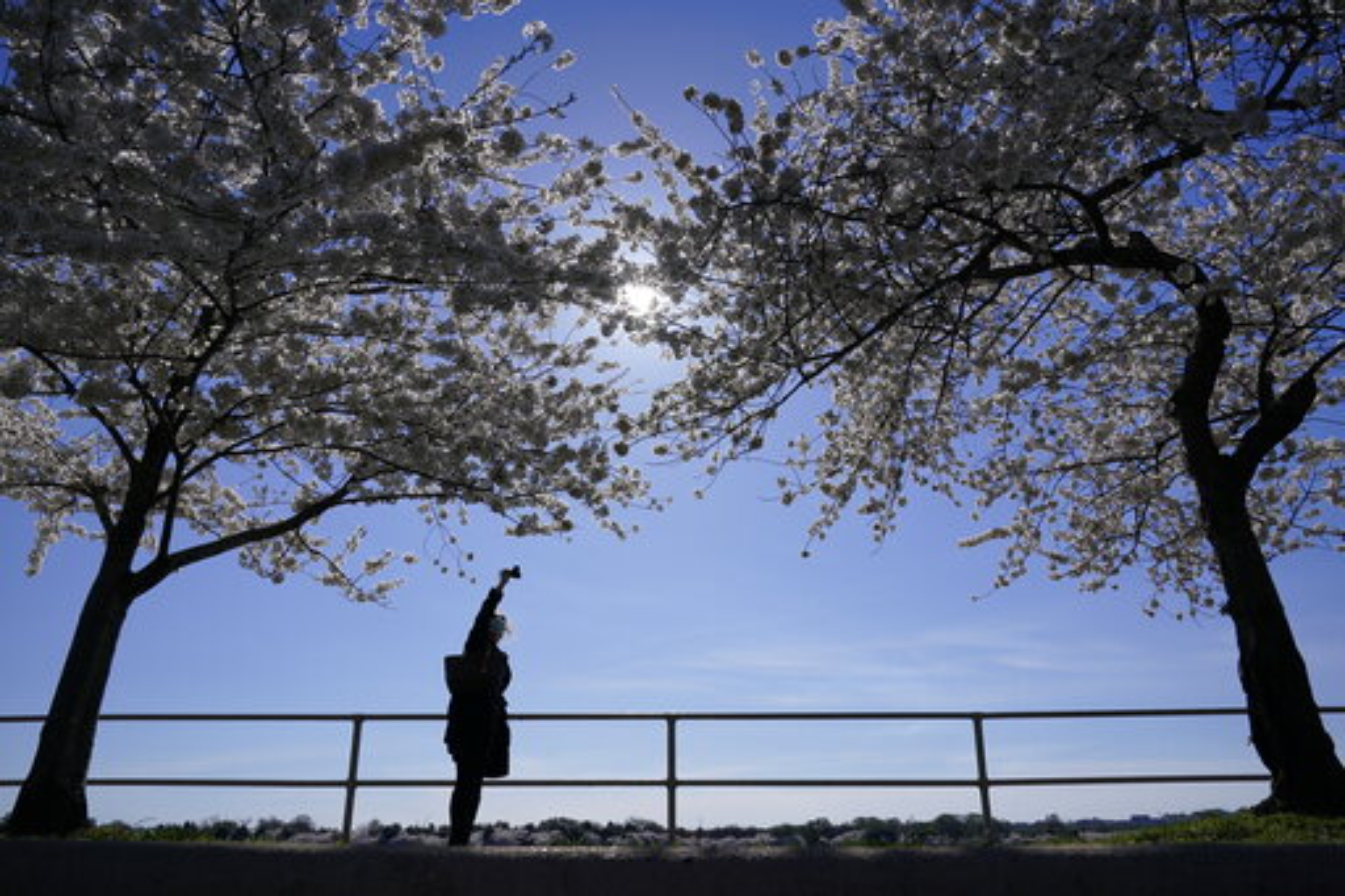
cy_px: 448
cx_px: 672
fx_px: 896
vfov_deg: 53.1
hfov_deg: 73.8
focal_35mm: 24
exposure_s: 1/1000
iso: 200
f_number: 10
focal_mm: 24
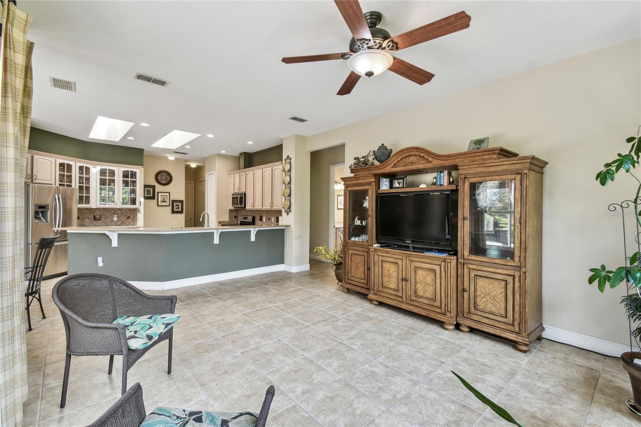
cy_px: 214
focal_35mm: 15
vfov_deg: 77.3
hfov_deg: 100.4
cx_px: 320
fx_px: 267
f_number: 7.1
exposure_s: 1/20
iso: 100
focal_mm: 10
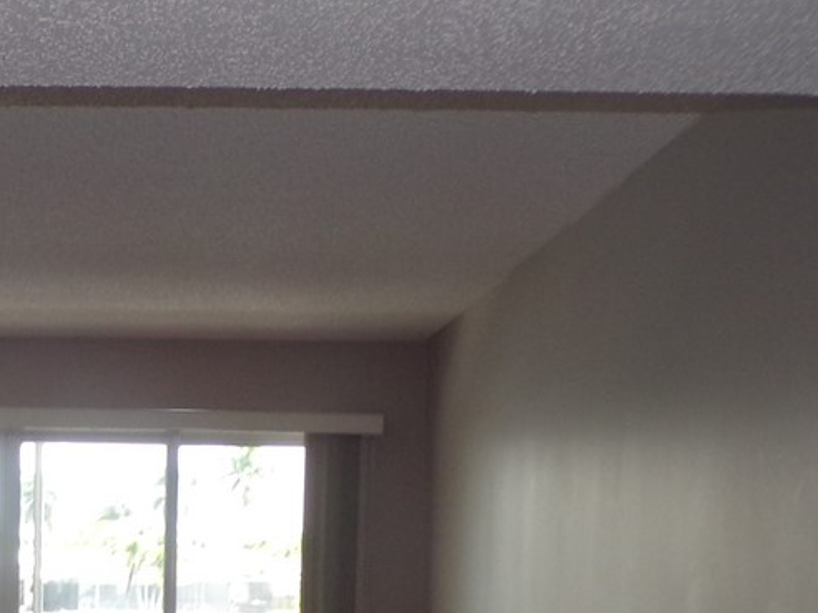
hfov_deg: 24.5
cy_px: 683
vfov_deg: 18.2
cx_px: 130
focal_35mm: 78
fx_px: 1843
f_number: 3
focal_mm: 4.3
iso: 100
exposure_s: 1/56
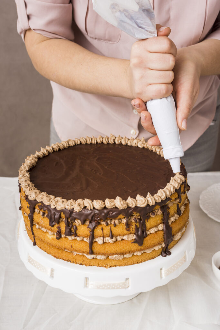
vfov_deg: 37.8
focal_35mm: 52
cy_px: 165
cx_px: 110
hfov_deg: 25.8
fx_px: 481
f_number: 5.6
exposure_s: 1/250
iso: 100
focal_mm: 35
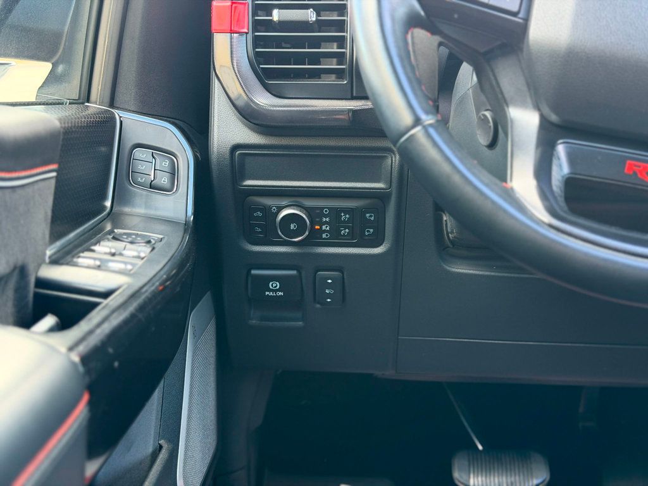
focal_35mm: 48
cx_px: 324
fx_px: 899
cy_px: 243
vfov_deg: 30.3
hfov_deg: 39.7
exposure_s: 1/76
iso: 200
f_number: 1.78
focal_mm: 6.76
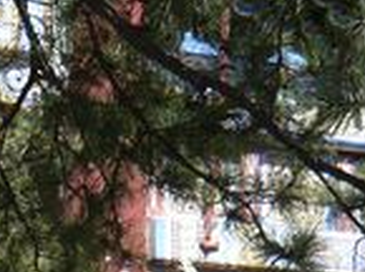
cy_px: 539
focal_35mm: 124
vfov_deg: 10.9
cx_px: 43
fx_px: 1304
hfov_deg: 15.8
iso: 100
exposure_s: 1/400
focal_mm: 4.6
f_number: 2.8
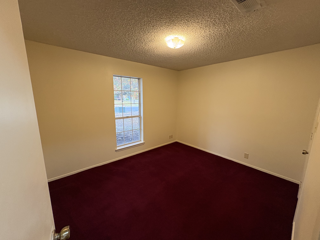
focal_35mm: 14
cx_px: 160
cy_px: 120
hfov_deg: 102.1
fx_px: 129
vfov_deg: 85.7
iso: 320
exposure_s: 1/60
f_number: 2.2
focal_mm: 2.22
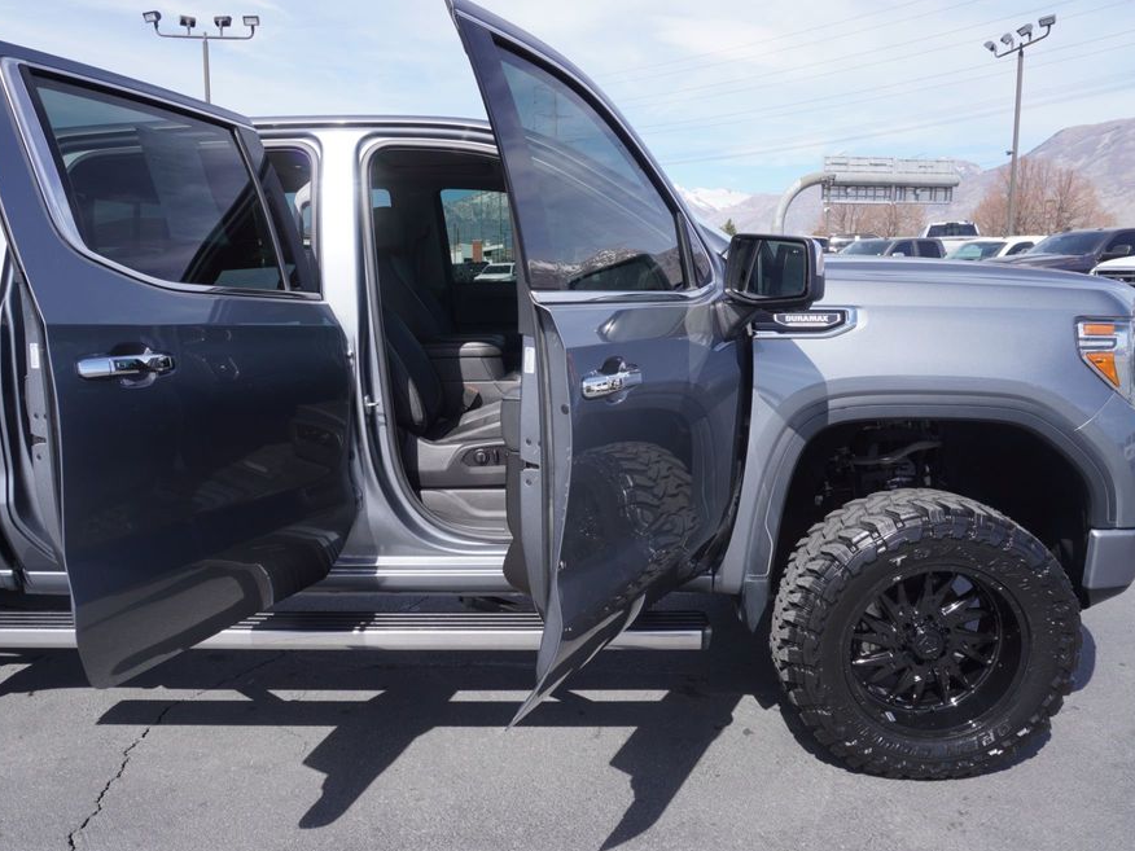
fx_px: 885
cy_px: 422
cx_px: 523
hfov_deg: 65.2
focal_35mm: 27
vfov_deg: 51.4
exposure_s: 1/200
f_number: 7.1
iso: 100
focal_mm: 16
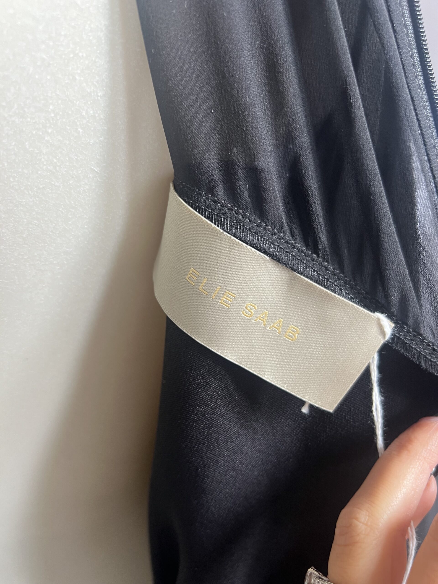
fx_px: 439
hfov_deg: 53.1
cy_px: 292
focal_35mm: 26
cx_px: 219
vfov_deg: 67.3
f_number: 1.5
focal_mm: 5.7
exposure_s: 1/50
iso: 100
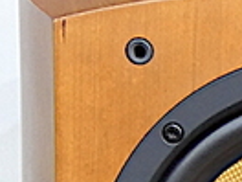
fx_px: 4999
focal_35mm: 715
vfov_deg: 2.1
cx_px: 660
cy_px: 379
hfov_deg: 2.7
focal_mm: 17.5
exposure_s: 1/4
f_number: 5
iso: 200
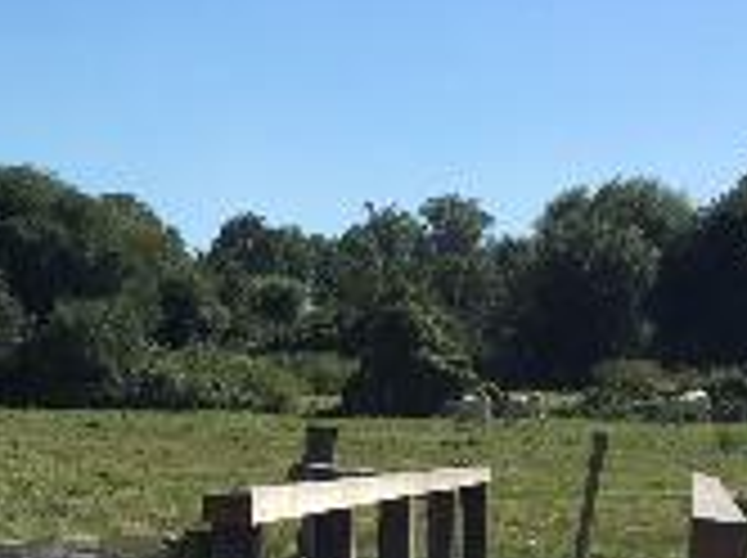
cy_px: 346
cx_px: -328
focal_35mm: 105
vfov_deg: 14.0
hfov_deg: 17.2
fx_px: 2263
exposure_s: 1/1883
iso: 32
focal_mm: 4.15
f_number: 2.2
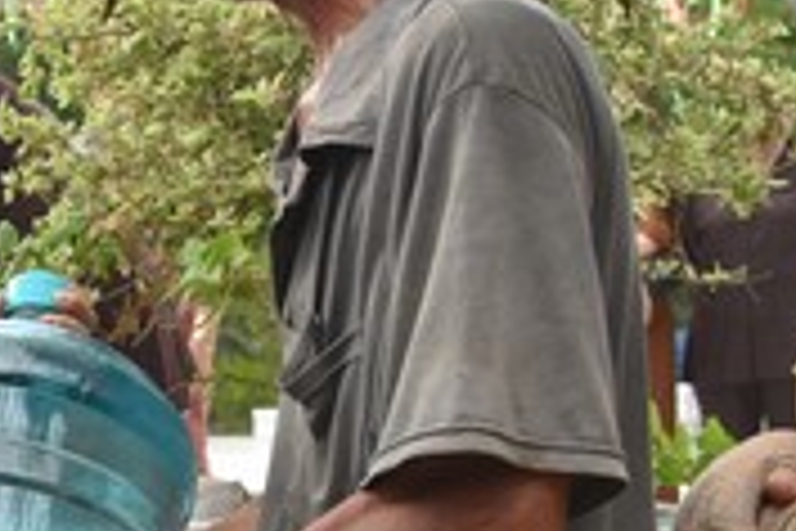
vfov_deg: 15.5
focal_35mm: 88
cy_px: 382
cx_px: -553
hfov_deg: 18.9
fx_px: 1946
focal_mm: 24
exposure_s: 1/160
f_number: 6.3
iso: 400
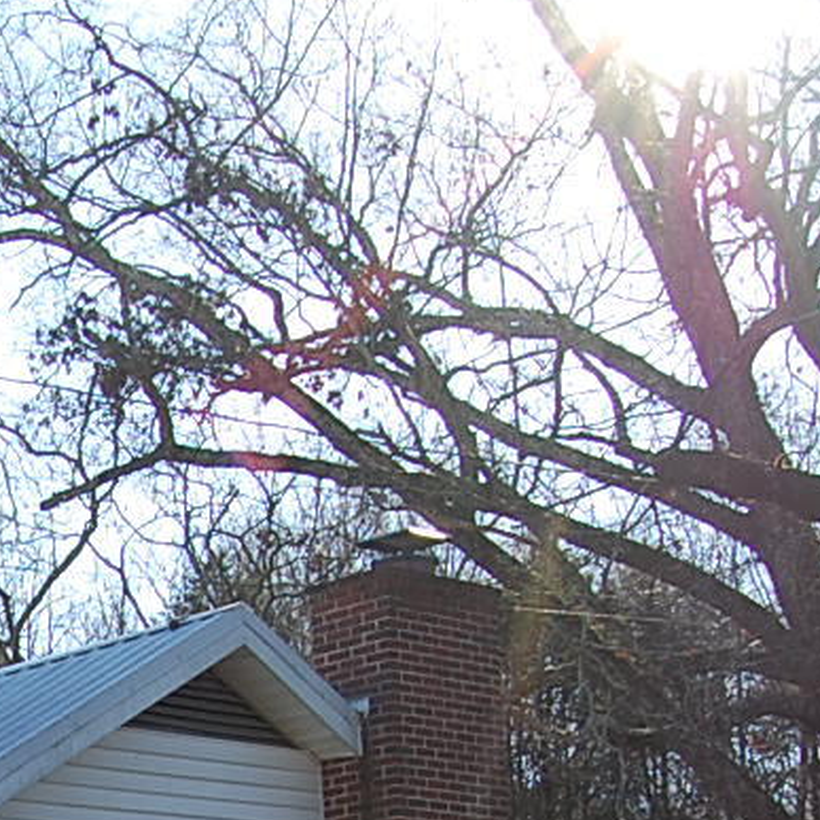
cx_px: -422
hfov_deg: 17.5
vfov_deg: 18.3
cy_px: 1045
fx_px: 2385
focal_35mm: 89
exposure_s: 1/200
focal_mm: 18
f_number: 7.1
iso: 200
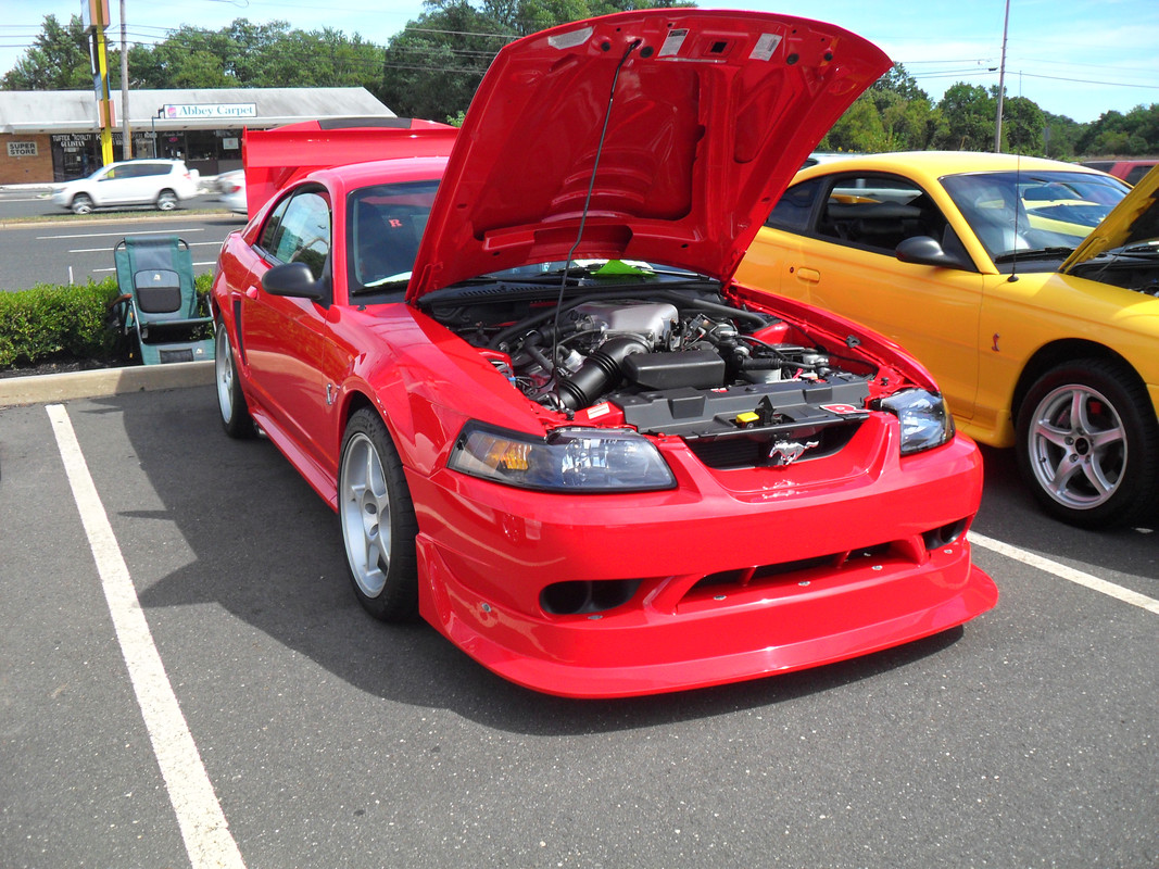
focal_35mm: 35
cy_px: 434
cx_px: 580
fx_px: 1172
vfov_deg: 40.7
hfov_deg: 52.6
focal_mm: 6.2
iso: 100
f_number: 8.9
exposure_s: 1/90
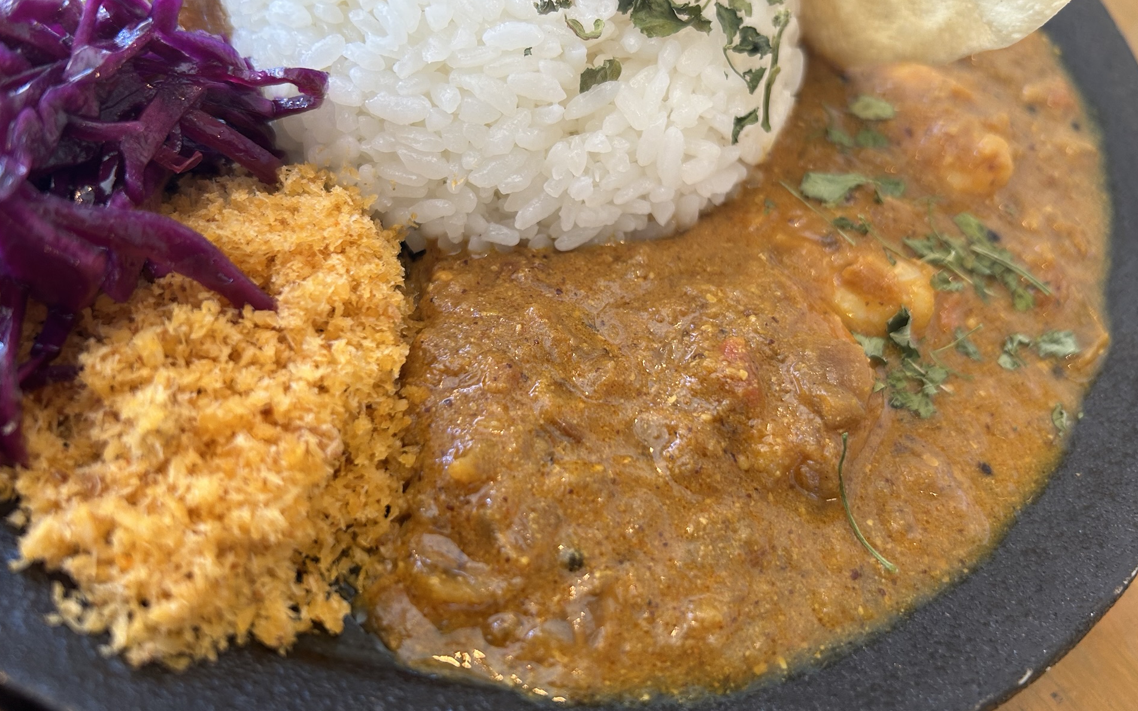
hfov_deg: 64.6
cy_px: 312
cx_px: 571
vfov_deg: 43.1
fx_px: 899
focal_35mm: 29
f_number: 1.5
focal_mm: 5.7
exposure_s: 1/50
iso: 100
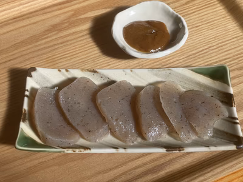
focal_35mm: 52
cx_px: 122
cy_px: 91
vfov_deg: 28.0
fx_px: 365
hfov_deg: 36.8
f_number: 2
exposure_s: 1/191
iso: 25
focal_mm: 6
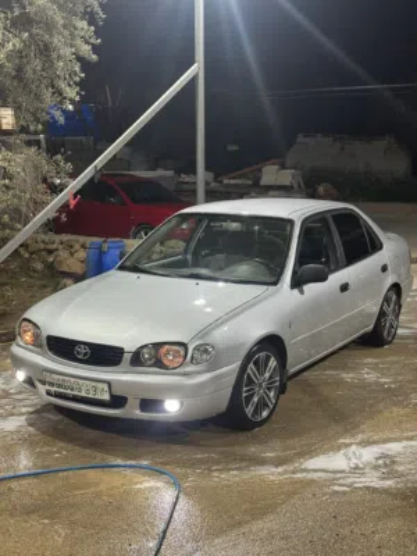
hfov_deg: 30.3
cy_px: 278
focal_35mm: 48
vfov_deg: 39.7
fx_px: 771
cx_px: 208
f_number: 1.78
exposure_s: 1/50
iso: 200
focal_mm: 6.76
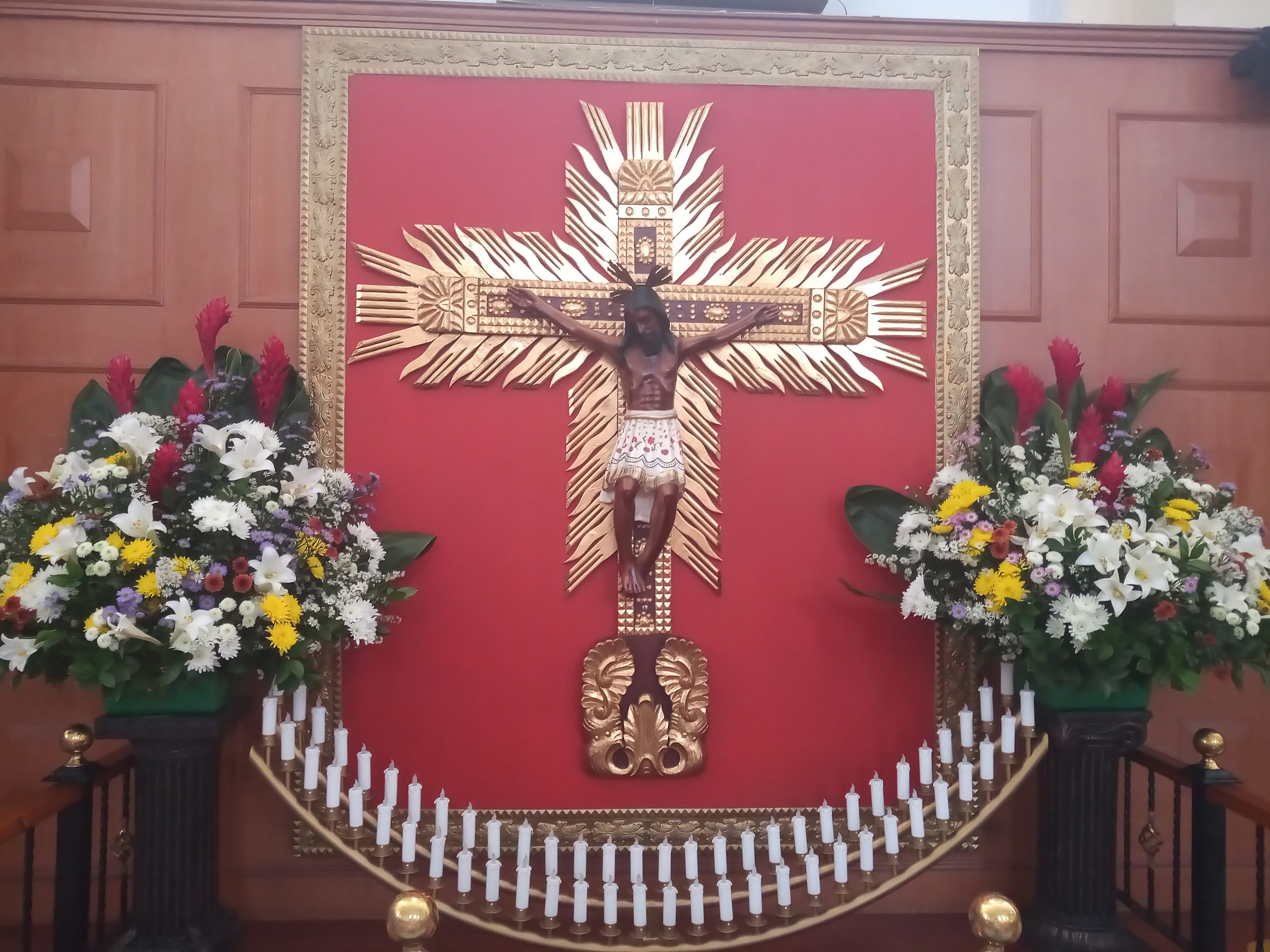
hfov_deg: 81.7
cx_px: 635
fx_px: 734
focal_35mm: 20
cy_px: 476
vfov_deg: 66.0
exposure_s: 1/25
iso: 661
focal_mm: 3.54
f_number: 2
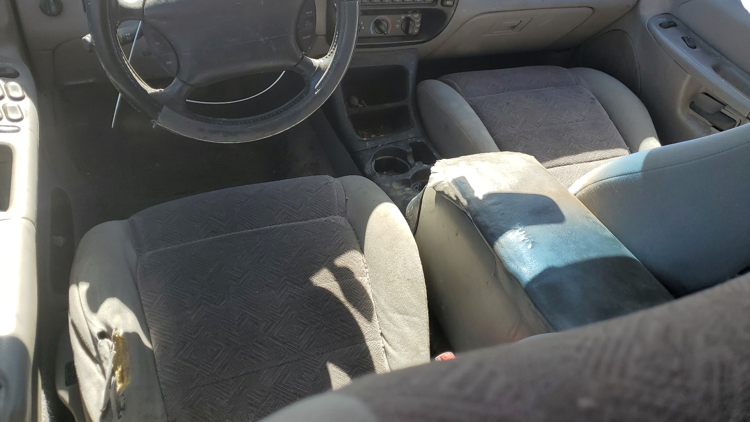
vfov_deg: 39.8
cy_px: 150
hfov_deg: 66.1
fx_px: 577
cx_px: 367
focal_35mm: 29
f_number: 1.5
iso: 50
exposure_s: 1/500
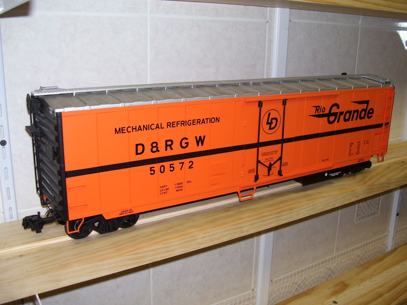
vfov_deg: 38.7
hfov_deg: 50.1
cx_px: 204
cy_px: 152
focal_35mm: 37
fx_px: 435
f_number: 2.7
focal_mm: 6
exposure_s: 1/60
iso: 80
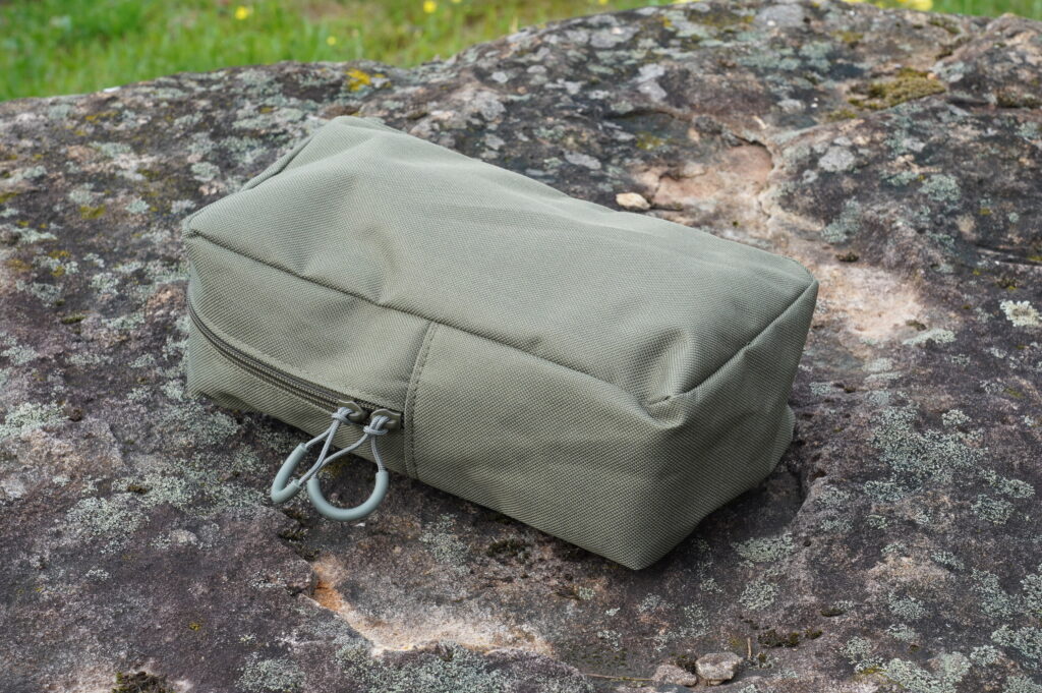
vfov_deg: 18.6
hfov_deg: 27.7
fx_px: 2111
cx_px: 521
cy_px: 346
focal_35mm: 73
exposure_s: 1/100
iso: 800
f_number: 18
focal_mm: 73
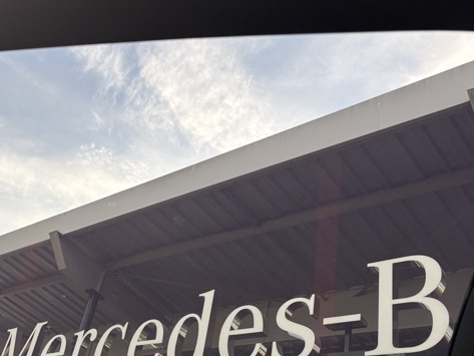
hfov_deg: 41.5
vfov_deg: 32.8
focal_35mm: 44
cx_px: 111
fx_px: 603
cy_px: 210
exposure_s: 1/121
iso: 64
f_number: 1.6
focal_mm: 5.96
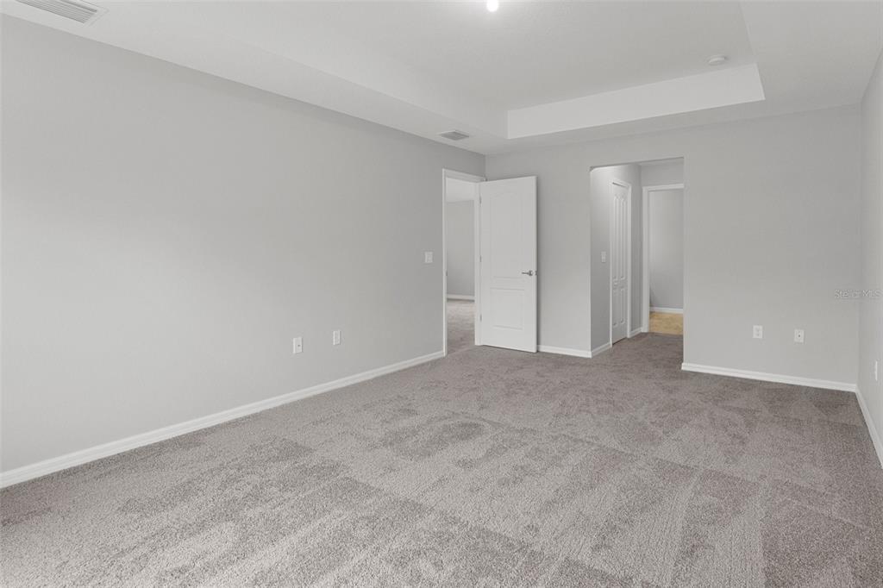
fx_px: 478
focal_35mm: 20
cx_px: 442
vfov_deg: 63.2
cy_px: 294
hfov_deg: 85.4
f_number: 8
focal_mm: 13
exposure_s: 1/13
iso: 640
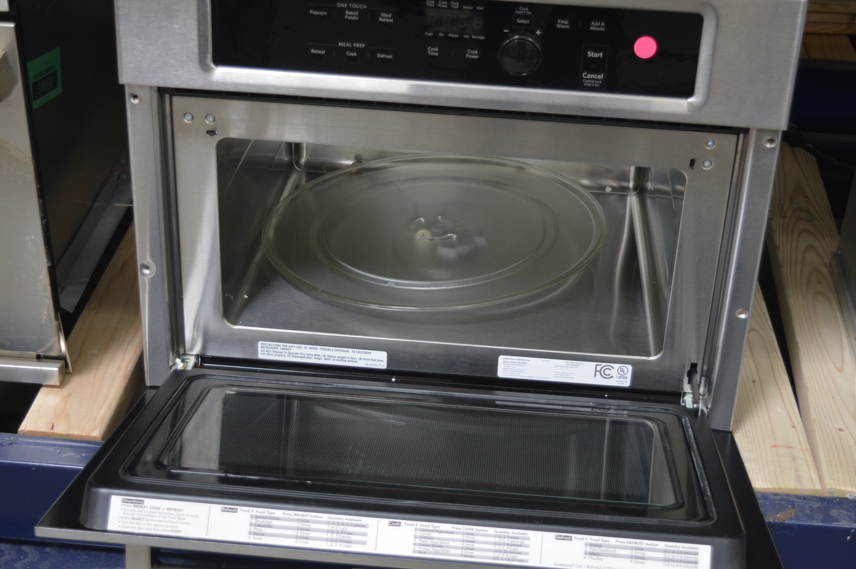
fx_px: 1307
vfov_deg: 24.6
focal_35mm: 55
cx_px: 451
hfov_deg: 36.3
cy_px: 259
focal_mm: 32
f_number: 4.5
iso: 640
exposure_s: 1/60
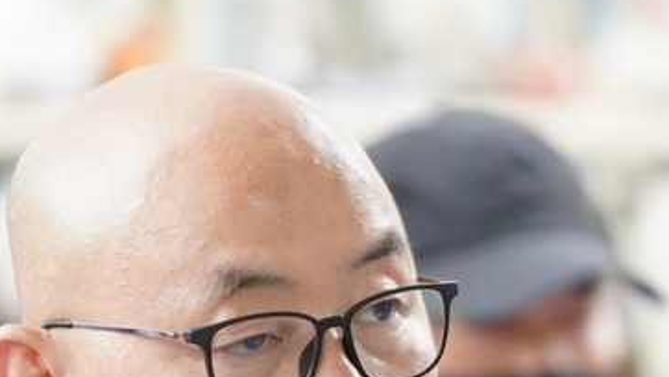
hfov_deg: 2.9
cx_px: 366
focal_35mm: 741
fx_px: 13151
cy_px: 614
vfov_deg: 1.6
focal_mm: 200
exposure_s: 1/250
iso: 2500
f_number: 4
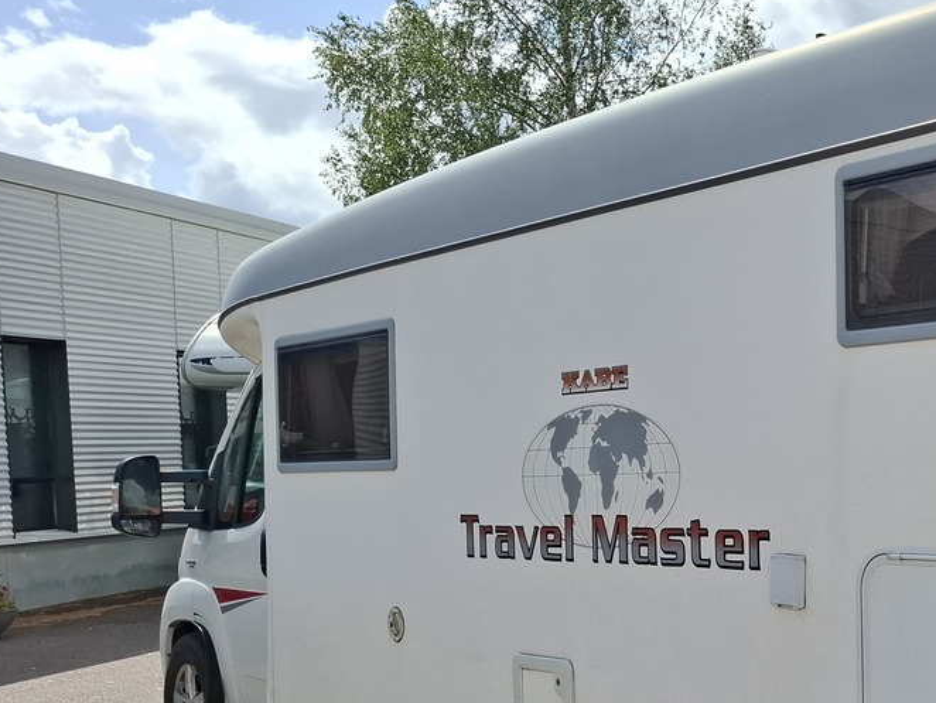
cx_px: 997
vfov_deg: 28.7
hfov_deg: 33.8
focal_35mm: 50
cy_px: 529
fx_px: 1352
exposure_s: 1/3484
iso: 50
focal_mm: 5.54
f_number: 1.8
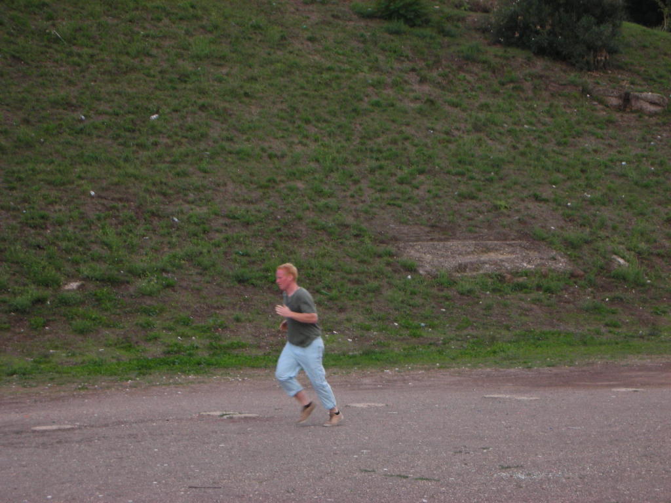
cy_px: 252
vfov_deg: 14.1
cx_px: 336
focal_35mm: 105
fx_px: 2035
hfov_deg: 18.7
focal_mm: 17.4
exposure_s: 1/120
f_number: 5.4
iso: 130
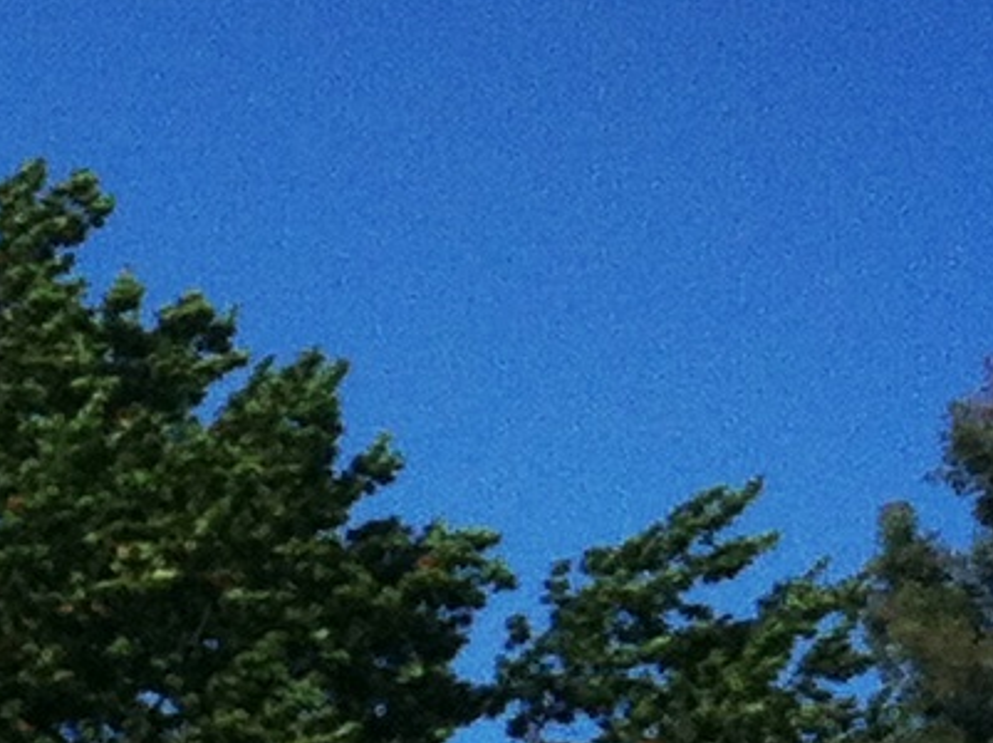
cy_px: 1820
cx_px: -2187
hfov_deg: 7.5
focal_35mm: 226
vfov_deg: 6.3
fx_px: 6477
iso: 80
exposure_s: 1/1875
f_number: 2.8
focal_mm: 3.85
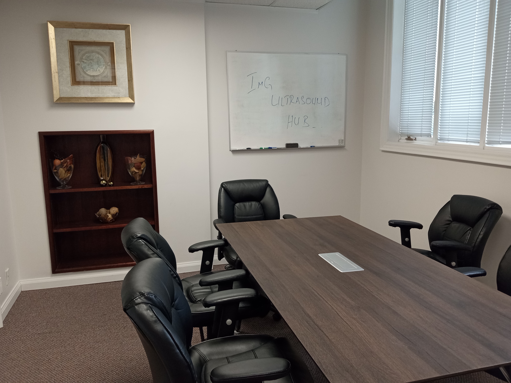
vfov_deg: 49.7
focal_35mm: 28
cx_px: 256
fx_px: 413
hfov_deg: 63.4
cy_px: 192
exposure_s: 1/40
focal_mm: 3.71
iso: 371
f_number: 2.2
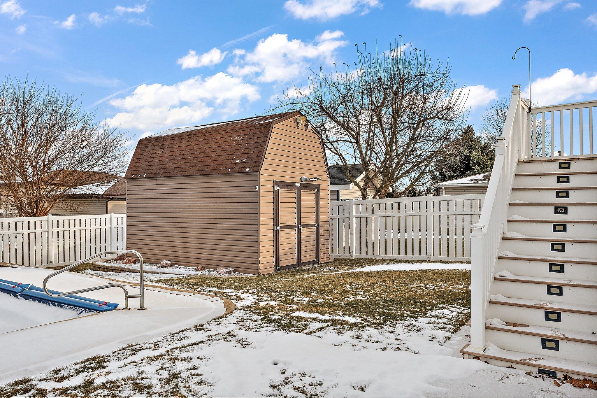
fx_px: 431
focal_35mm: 26
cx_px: 298
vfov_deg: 49.5
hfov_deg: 69.4
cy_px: 199
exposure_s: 1/50
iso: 250
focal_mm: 17.4
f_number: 9
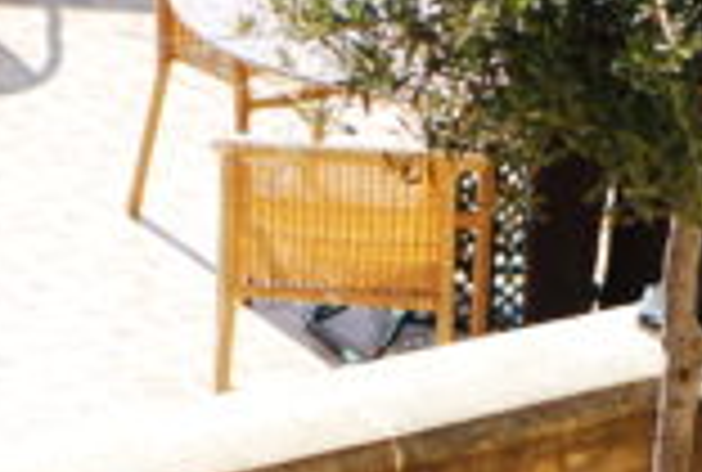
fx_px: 8546
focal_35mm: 437
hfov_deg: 4.7
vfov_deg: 3.2
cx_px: 346
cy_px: 820
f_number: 2.8
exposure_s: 1/1250
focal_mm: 70
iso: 200
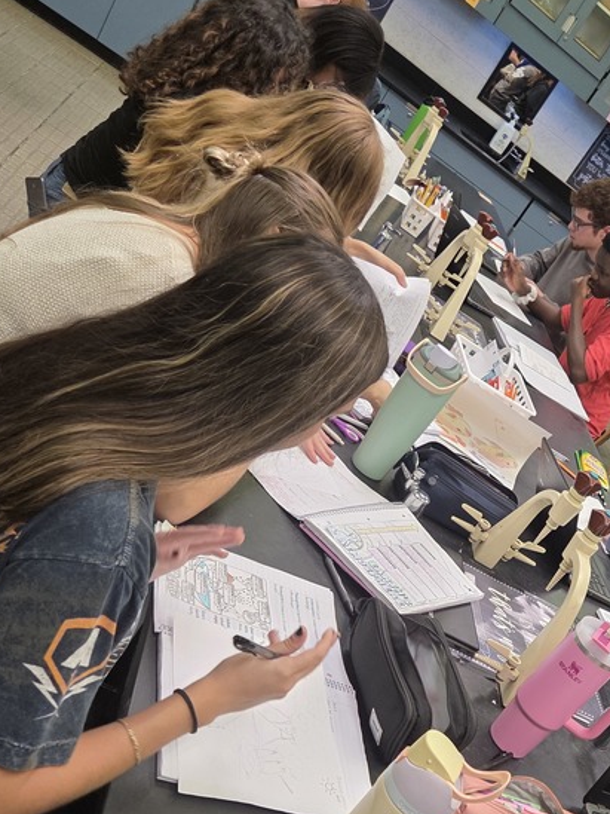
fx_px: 1010
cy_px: 590
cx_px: 479
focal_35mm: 43
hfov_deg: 32.8
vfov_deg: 42.8
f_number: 1.8
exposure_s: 1/120
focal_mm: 5.4
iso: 200
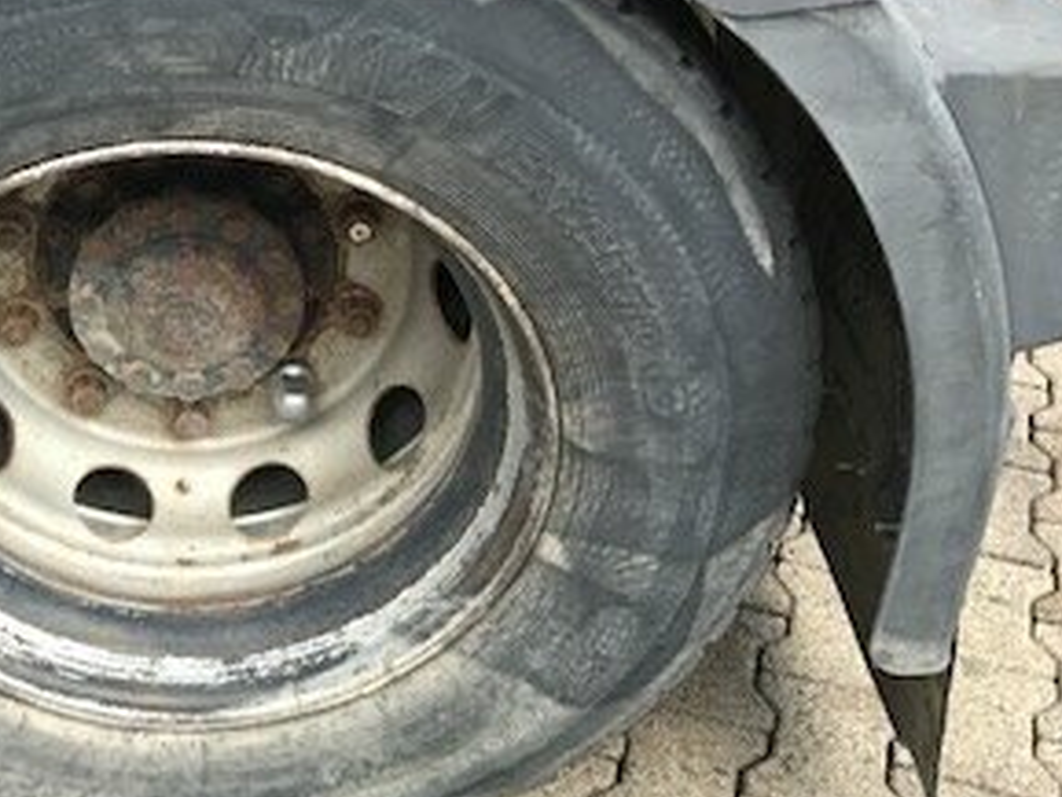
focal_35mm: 62
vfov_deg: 23.5
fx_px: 1903
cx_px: 206
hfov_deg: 30.4
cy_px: 242
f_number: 1.8
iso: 20
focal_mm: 3.99
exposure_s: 1/429
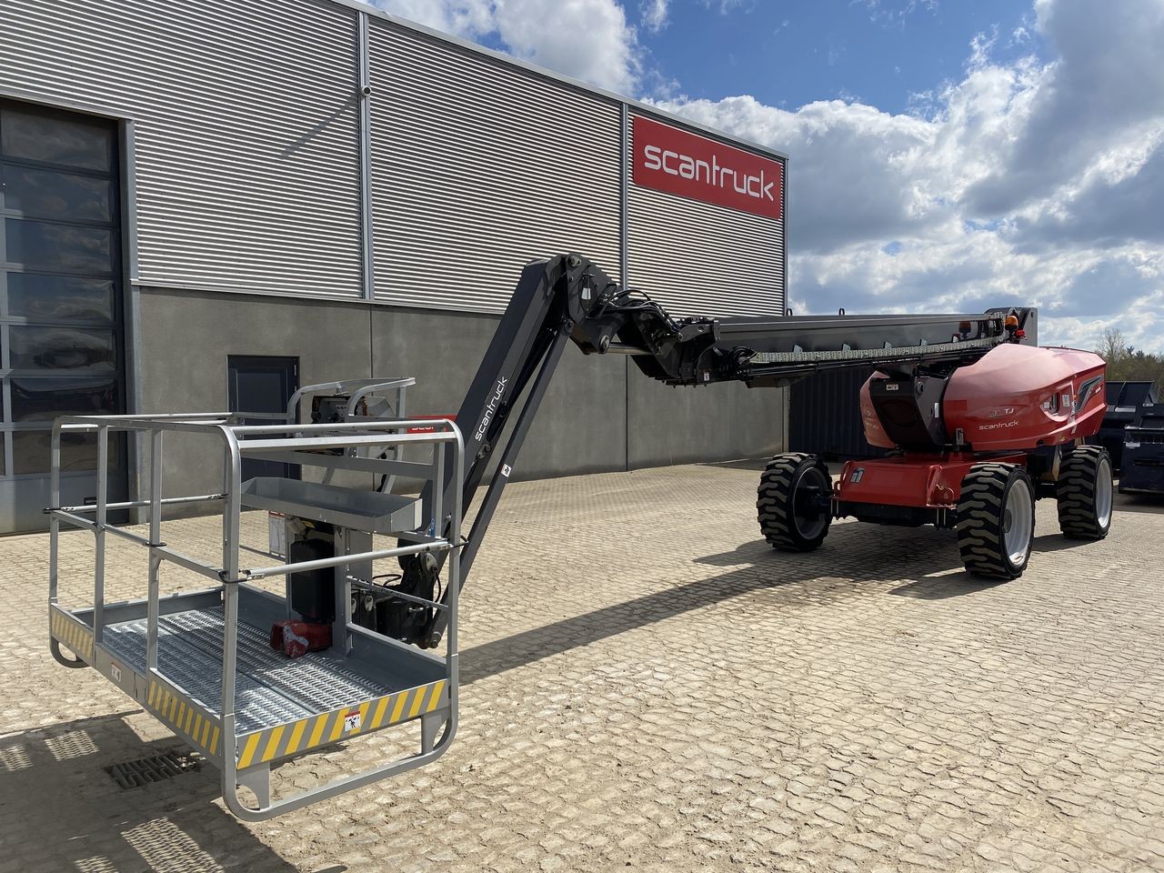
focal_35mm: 26
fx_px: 874
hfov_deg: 67.3
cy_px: 436
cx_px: 582
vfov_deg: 53.1
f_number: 1.8
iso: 32
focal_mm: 4.25
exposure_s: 1/4608
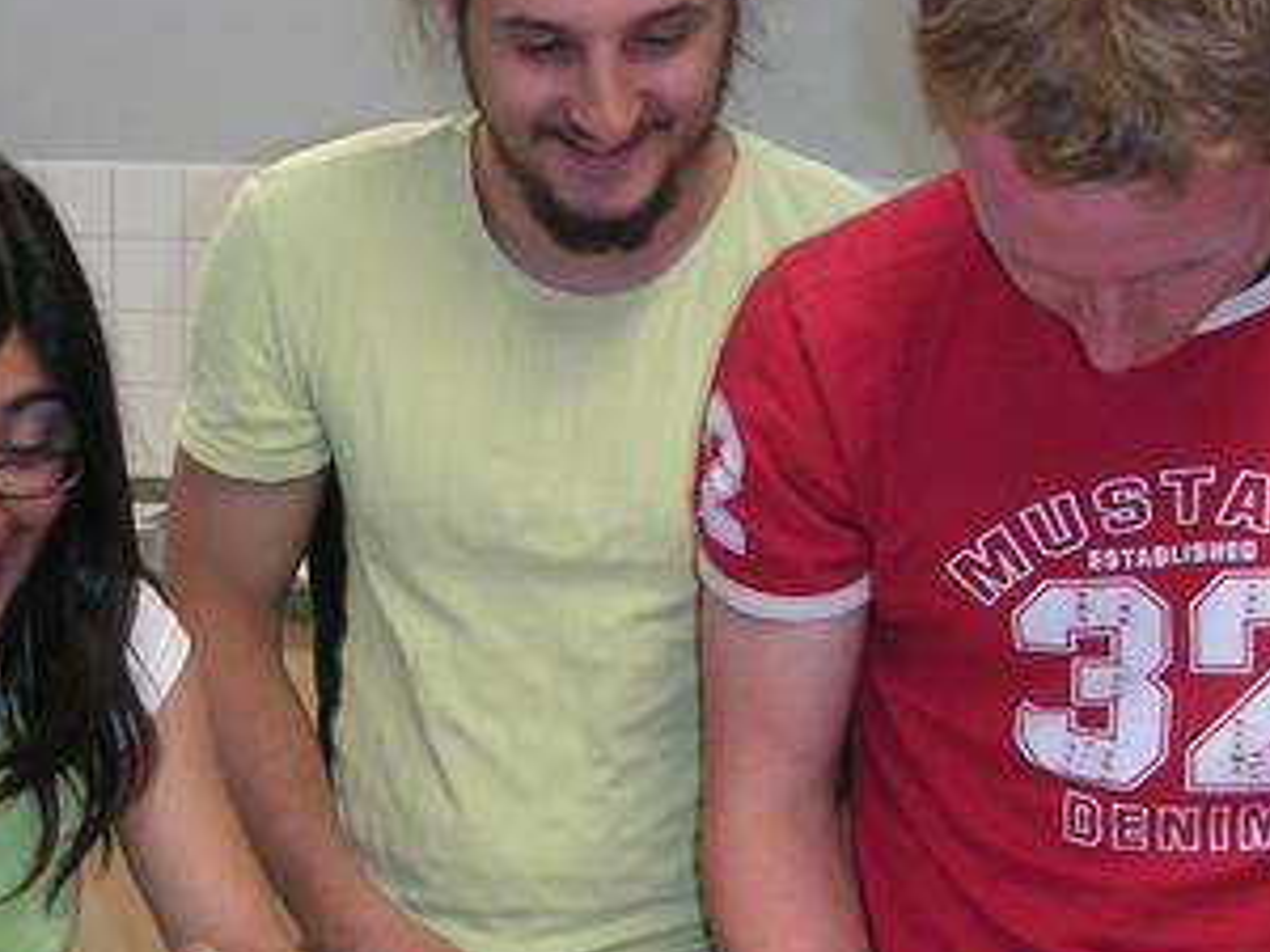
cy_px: 711
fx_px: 2972
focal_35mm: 81
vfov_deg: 18.1
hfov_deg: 23.9
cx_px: 356
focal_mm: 6
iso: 160
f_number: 2.8
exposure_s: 1/45
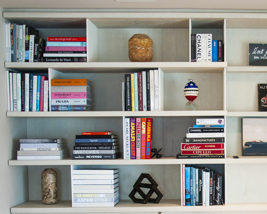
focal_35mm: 65
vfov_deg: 23.1
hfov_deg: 28.1
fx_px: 514
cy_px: 174
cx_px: 237
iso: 400
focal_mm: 21
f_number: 3.8
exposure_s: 1/50
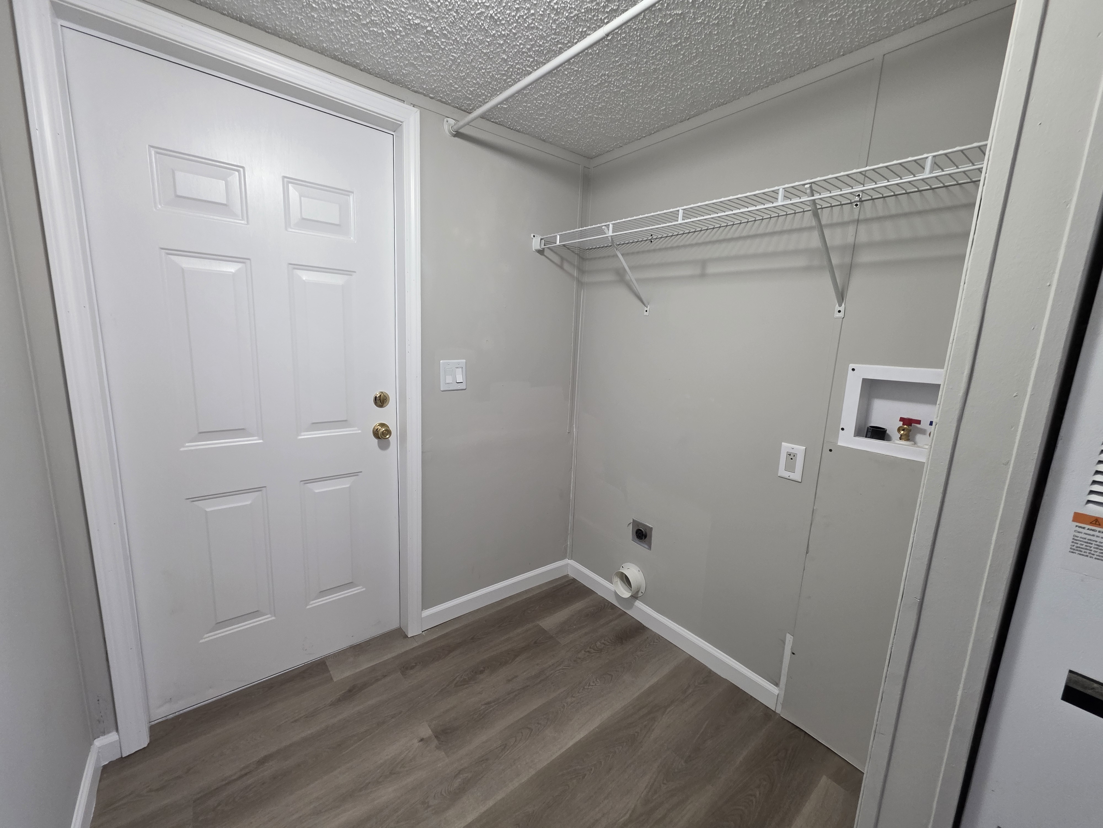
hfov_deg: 106.2
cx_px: 552
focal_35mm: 13
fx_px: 414
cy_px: 414
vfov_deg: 89.9
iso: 200
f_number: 1.9
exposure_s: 1/60
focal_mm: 2.2
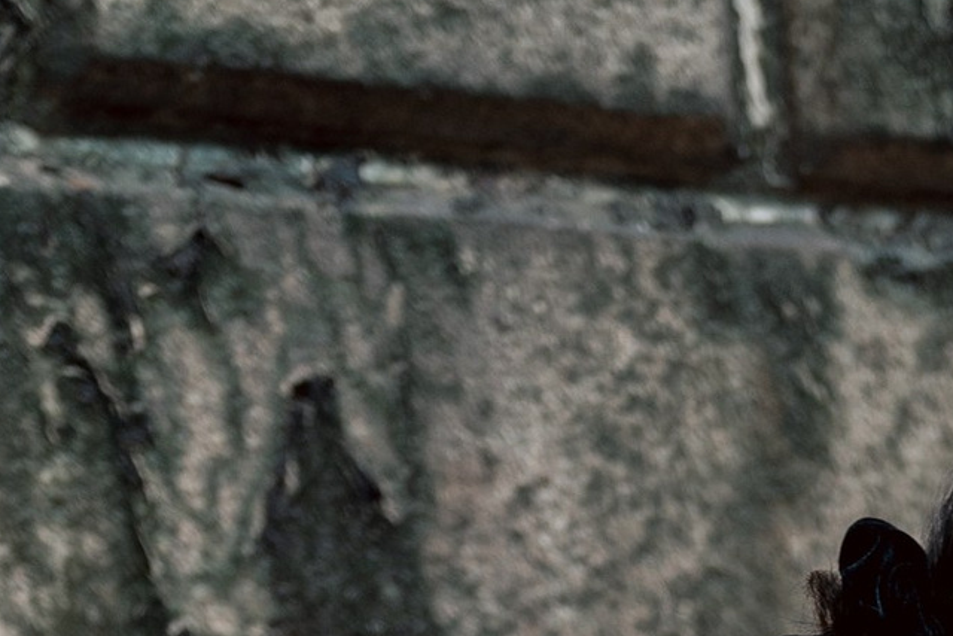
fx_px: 6831
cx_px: 1669
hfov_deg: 7.7
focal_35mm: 258
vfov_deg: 5.0
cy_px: 2190
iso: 125
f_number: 3.2
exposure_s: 1/100
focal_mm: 43
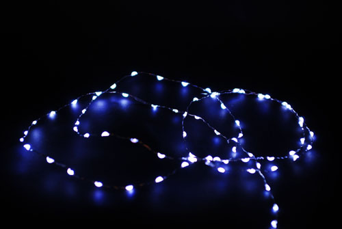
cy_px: 114
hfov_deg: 19.4
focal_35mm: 105
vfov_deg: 13.1
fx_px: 999
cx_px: 171
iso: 100
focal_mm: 70
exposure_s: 1/25
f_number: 3.5
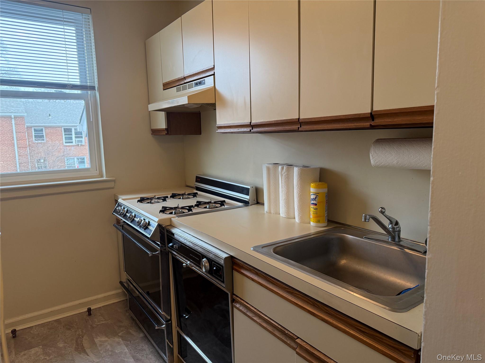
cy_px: 182
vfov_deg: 56.8
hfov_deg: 71.6
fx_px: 336
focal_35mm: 24
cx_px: 242
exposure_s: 1/146
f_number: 1.78
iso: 200
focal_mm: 6.76
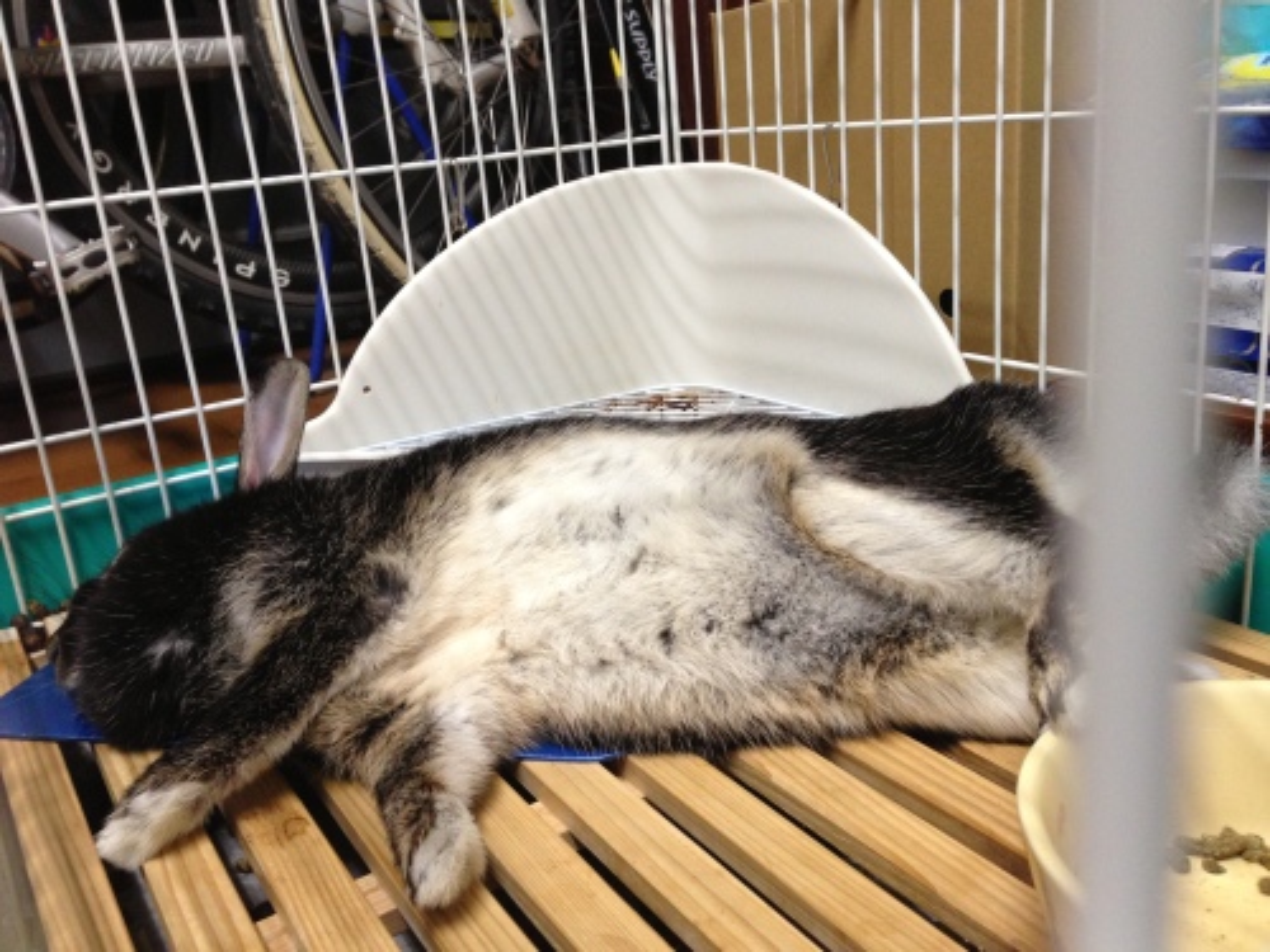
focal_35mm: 33
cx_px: 635
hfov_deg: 55.4
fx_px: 1211
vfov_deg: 42.9
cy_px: 476
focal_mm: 4.13
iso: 200
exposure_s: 1/20
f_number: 2.4
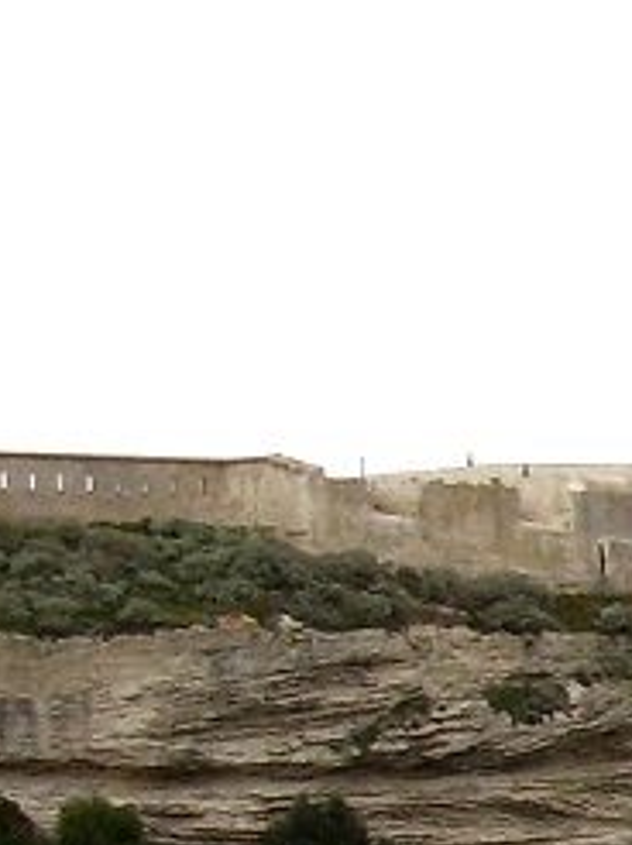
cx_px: 1369
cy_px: 1001
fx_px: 2975
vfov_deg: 15.6
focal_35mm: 122
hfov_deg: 10.8
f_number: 2.9
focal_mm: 5.8
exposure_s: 1/250
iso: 71
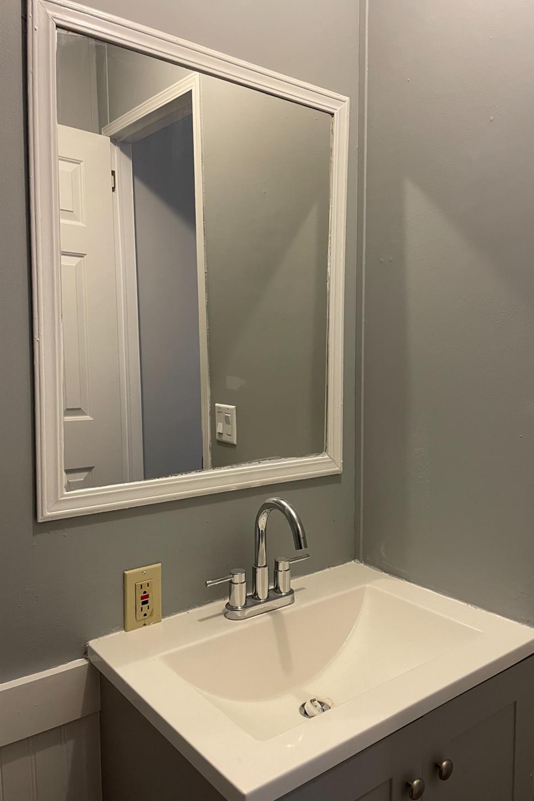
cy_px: 406
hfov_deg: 46.2
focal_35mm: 28
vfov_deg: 65.5
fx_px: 623
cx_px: 310
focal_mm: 4.2
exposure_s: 1/60
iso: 200
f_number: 1.6
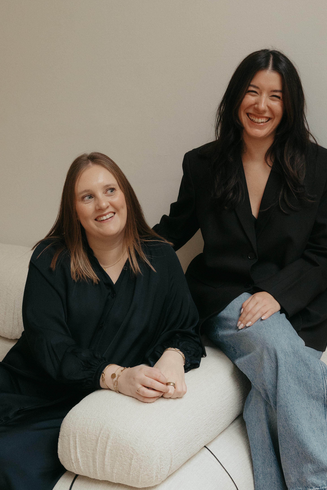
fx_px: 736
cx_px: 176
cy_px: 260
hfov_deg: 25.1
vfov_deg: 36.9
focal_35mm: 54
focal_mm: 40
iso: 2000
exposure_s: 1/160
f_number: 6.3
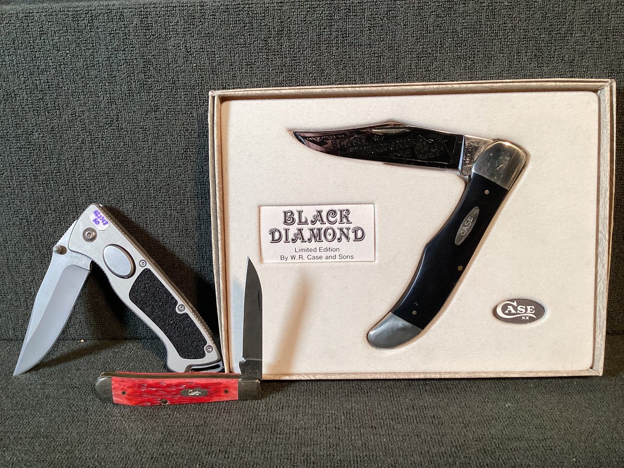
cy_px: 234
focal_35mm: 31
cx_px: 312
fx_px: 559
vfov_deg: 45.4
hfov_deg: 58.3
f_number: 2.4
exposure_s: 1/60
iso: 80
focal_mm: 3.3
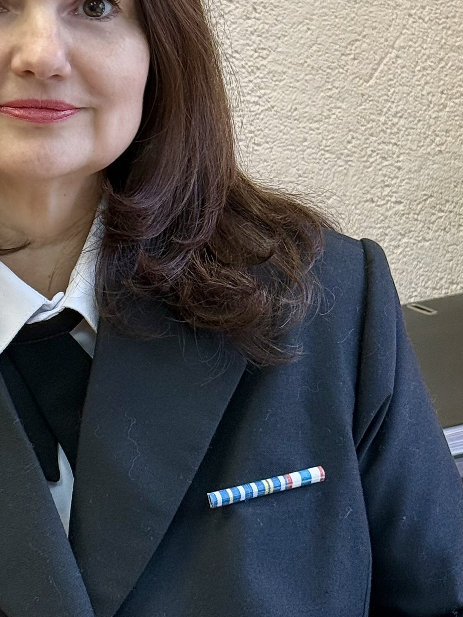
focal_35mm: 120
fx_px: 2140
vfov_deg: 16.4
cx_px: 145
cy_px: 280
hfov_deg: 12.3
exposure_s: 1/98
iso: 100
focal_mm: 6.76
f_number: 1.78
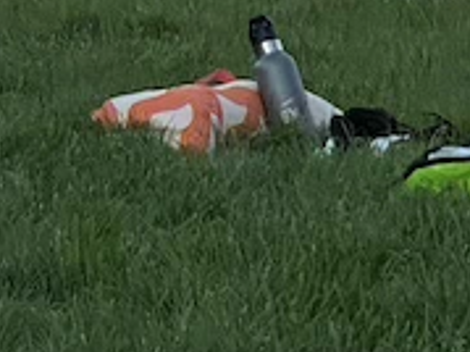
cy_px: -210
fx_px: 3148
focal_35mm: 232
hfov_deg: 8.5
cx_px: 18
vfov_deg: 6.3
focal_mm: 6
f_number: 2
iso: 64
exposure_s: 1/122
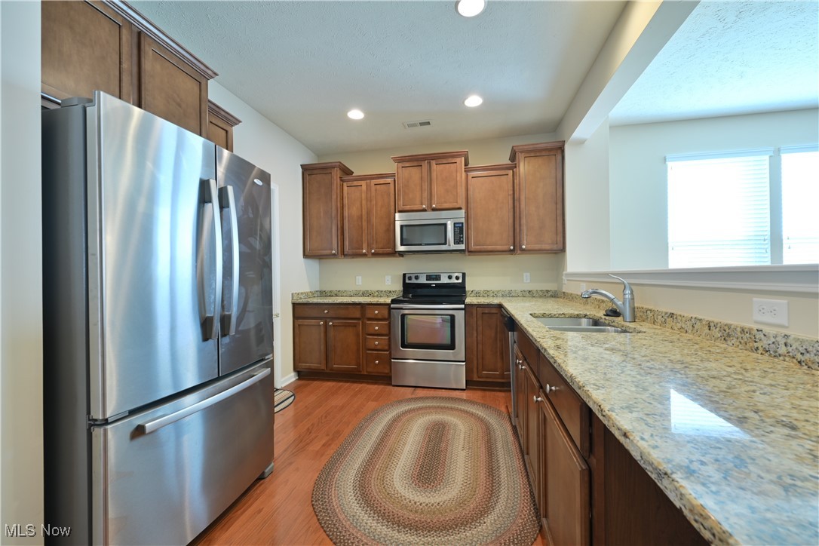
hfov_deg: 104.3
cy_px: 273
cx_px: 410
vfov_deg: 81.2
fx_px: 318
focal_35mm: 14
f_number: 9
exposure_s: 1/4
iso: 400
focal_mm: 14
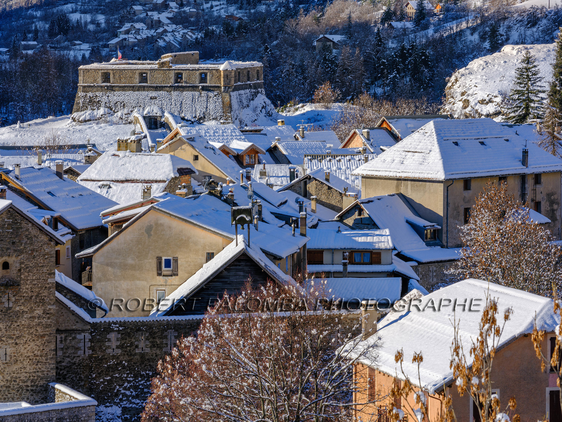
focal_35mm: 158
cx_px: 281
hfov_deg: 12.5
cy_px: 211
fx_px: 2565
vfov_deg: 9.4
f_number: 16
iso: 320
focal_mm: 200
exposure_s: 1/125
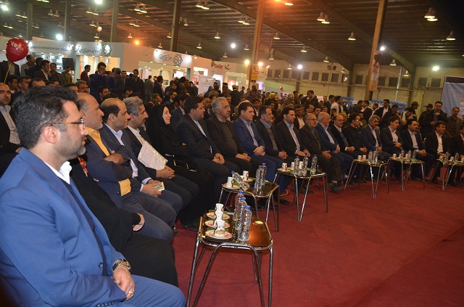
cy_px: 154
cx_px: 232
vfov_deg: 39.7
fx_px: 424
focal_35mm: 33
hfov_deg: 57.4
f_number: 3.8
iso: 800
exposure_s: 1/60
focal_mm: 22
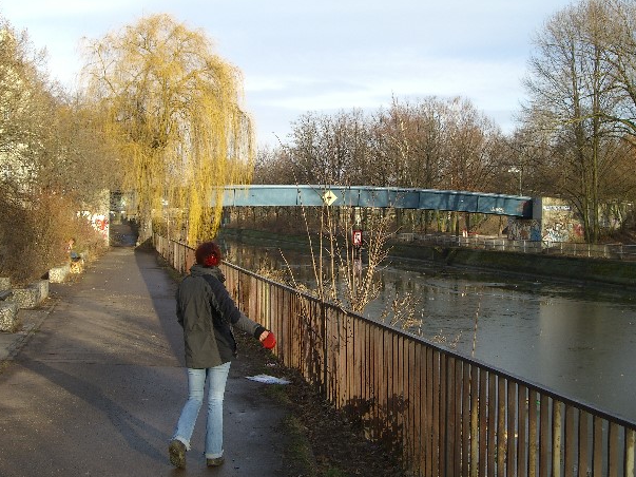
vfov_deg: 25.2
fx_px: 1065
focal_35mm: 58
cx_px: 319
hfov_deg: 33.2
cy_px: 238
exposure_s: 1/160
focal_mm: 11.8
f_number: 5
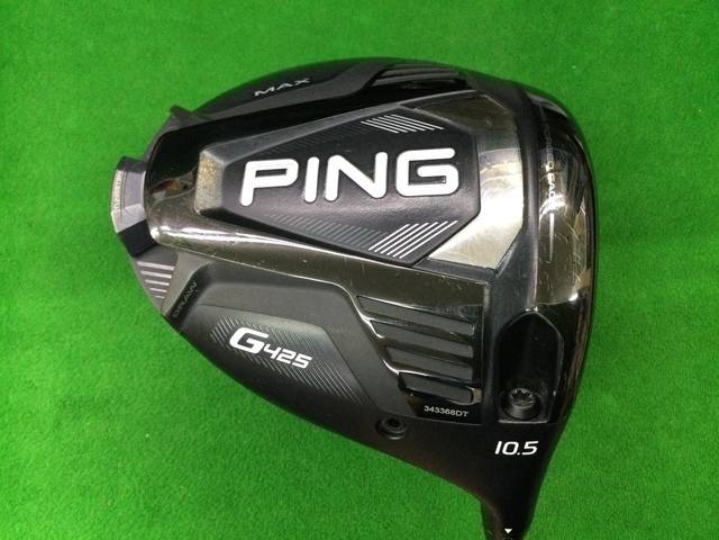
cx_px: 360
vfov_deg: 45.4
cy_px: 270
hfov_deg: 58.4
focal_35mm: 31
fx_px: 644
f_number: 2.4
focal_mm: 3.3
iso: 160
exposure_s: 1/30
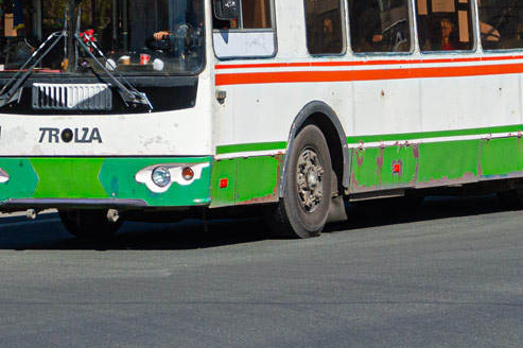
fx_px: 3179
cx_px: 278
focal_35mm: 219
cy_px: -147
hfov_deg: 9.4
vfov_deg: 6.2
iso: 100
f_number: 7.1
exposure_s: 1/1000
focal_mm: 48
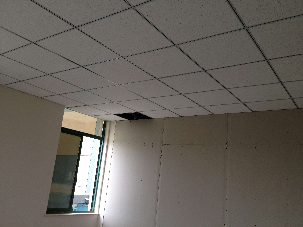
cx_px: 152
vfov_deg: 40.7
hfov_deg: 52.6
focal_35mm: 35
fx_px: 306
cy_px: 114
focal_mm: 4.28
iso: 50
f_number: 2.4
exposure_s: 1/60
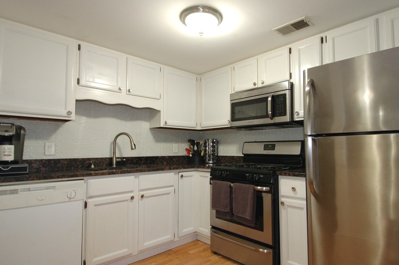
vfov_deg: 61.8
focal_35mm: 20
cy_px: 136
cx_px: 219
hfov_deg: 83.8
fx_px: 221
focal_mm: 10
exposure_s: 1/13
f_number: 4
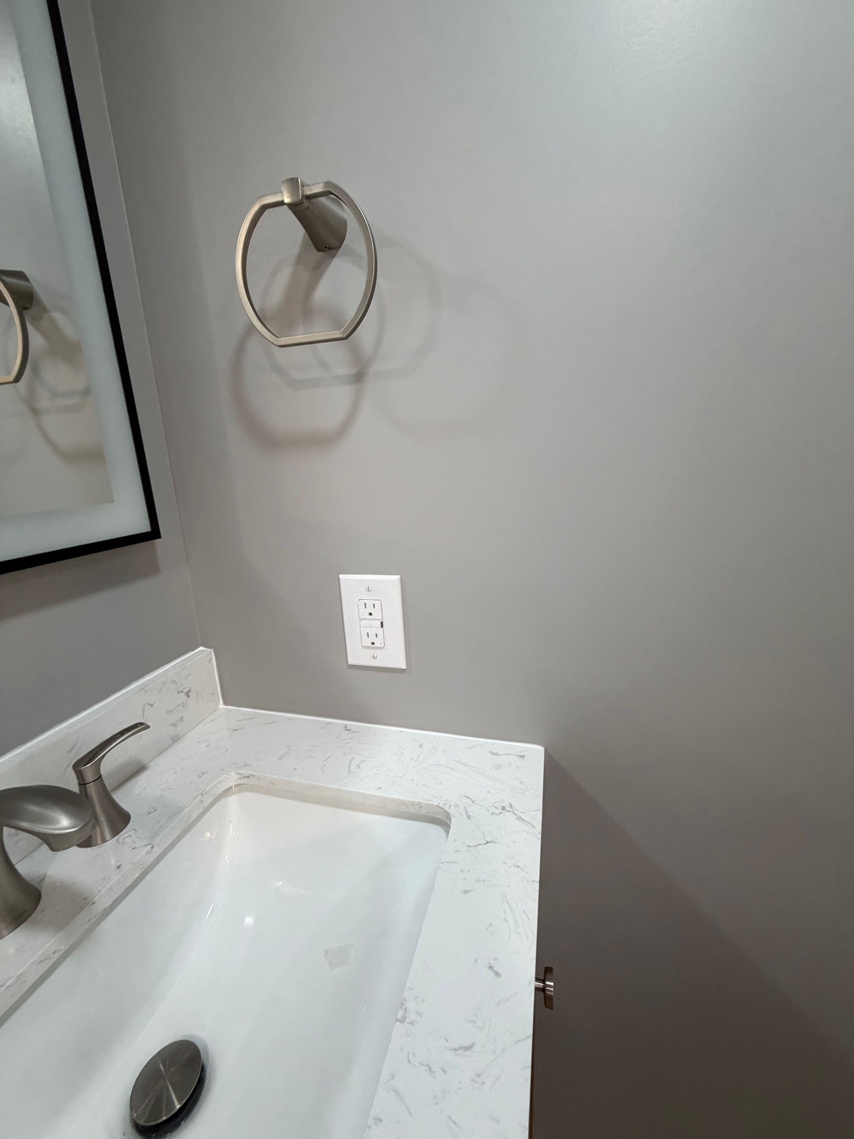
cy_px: 570
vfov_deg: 102.1
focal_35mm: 14
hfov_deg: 85.7
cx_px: 427
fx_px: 461
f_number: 2.2
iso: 200
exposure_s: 1/120
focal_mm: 2.22
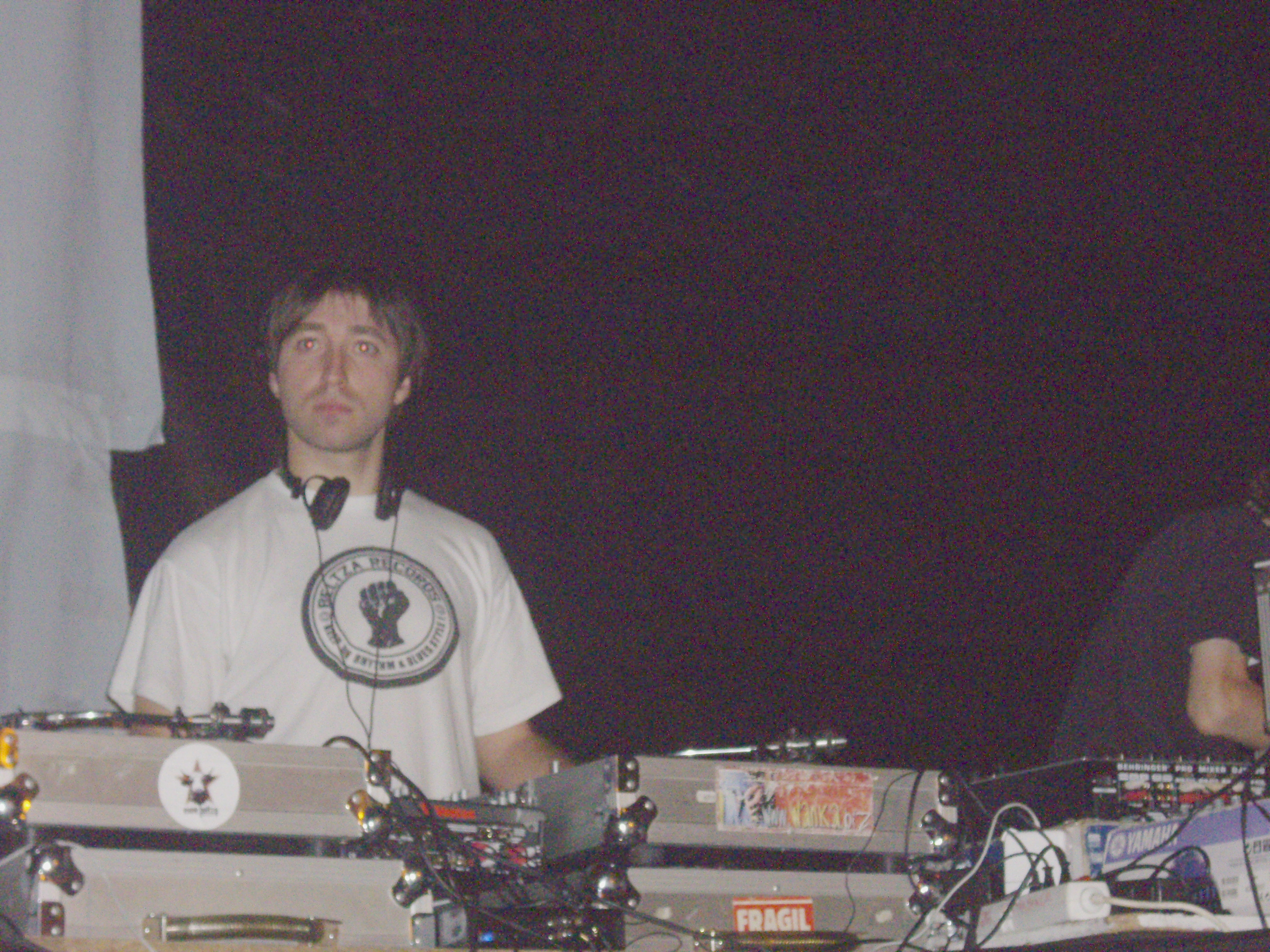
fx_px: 4146
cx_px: 635
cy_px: 476
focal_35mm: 113
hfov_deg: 17.4
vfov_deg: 13.1
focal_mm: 23.7
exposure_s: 1/125
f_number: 5.4
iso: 800
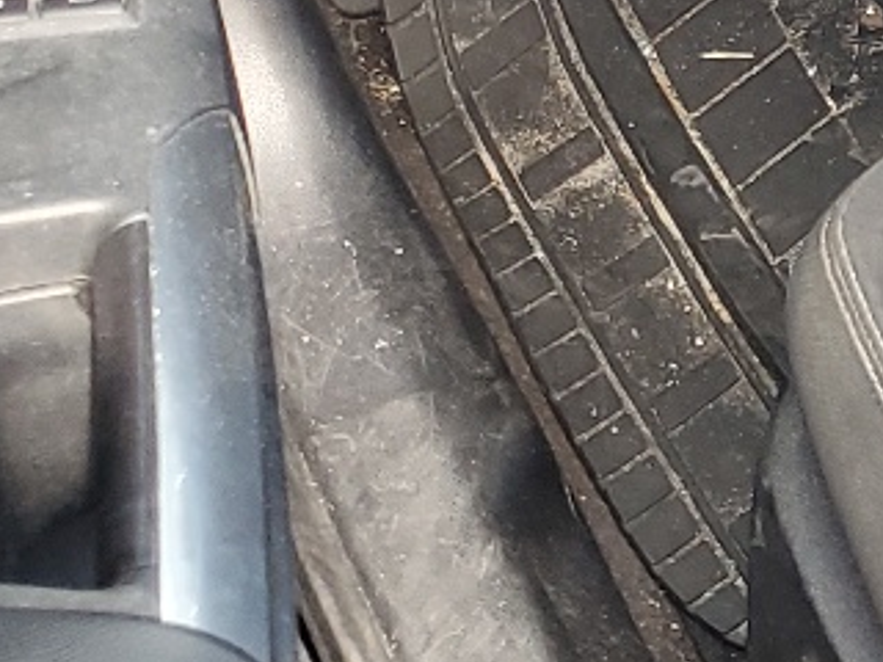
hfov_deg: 12.9
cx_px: 1843
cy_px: -179
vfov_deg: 11.1
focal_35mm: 130
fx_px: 3316
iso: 67
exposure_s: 1/120
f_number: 1.5
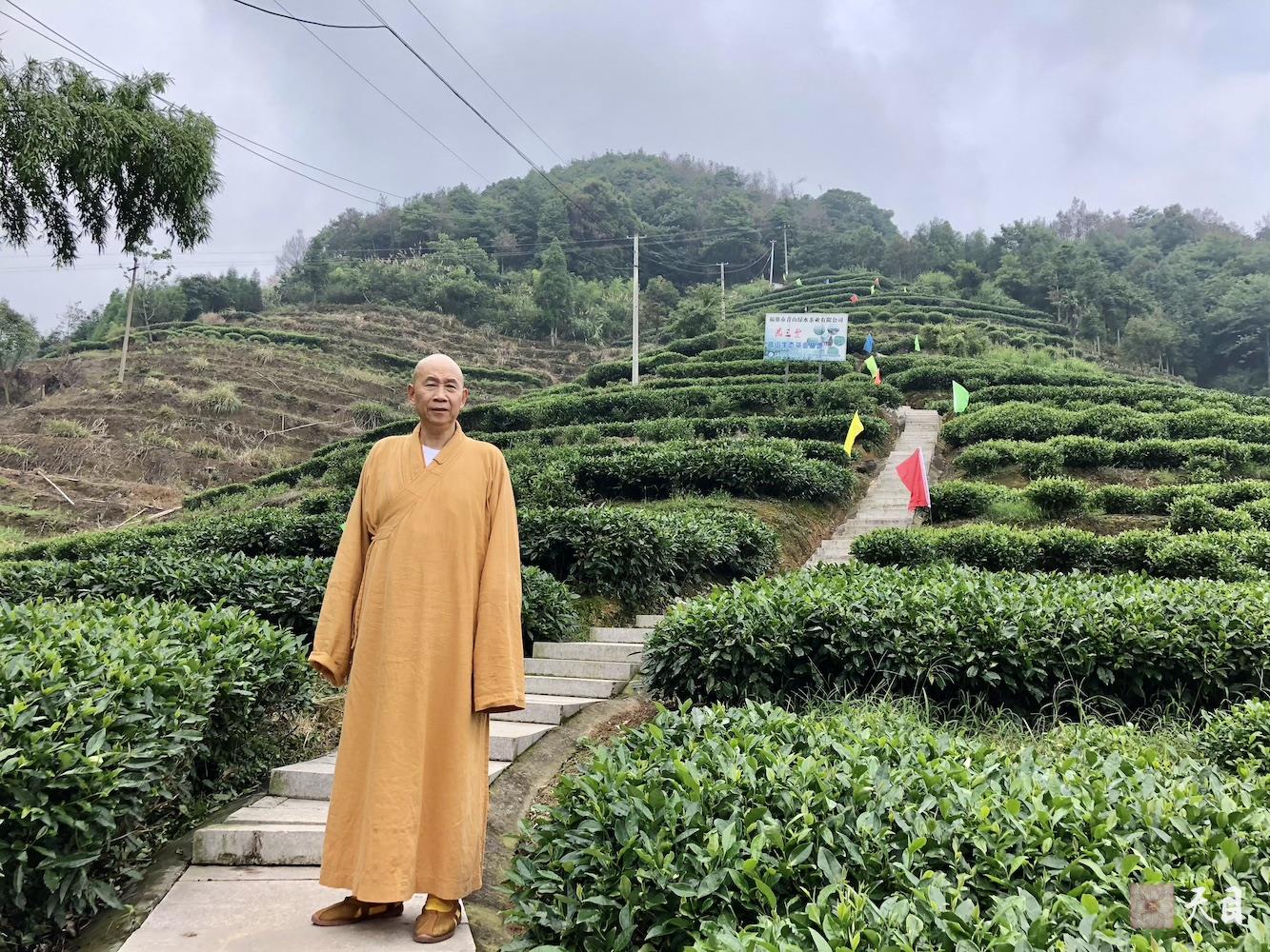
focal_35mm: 28
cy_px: 476
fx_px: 1027
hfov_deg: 63.4
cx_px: 635
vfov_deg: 49.8
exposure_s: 1/558
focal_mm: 3.99
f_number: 1.8
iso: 20
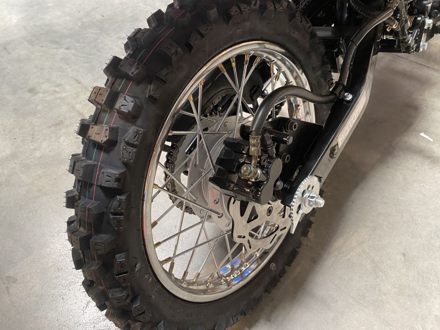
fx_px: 330
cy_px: 165
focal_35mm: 26
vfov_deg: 53.1
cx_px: 220
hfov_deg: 67.3
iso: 100
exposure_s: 1/50
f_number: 1.8
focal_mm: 4.25
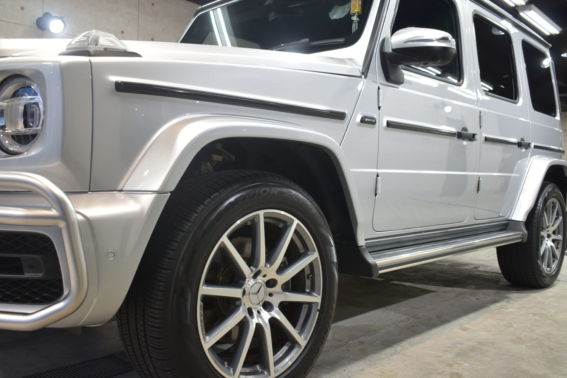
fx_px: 520
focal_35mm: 33
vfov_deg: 40.0
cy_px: 189
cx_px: 284
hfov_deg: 57.2
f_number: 3.8
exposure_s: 1/50
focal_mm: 22
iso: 400
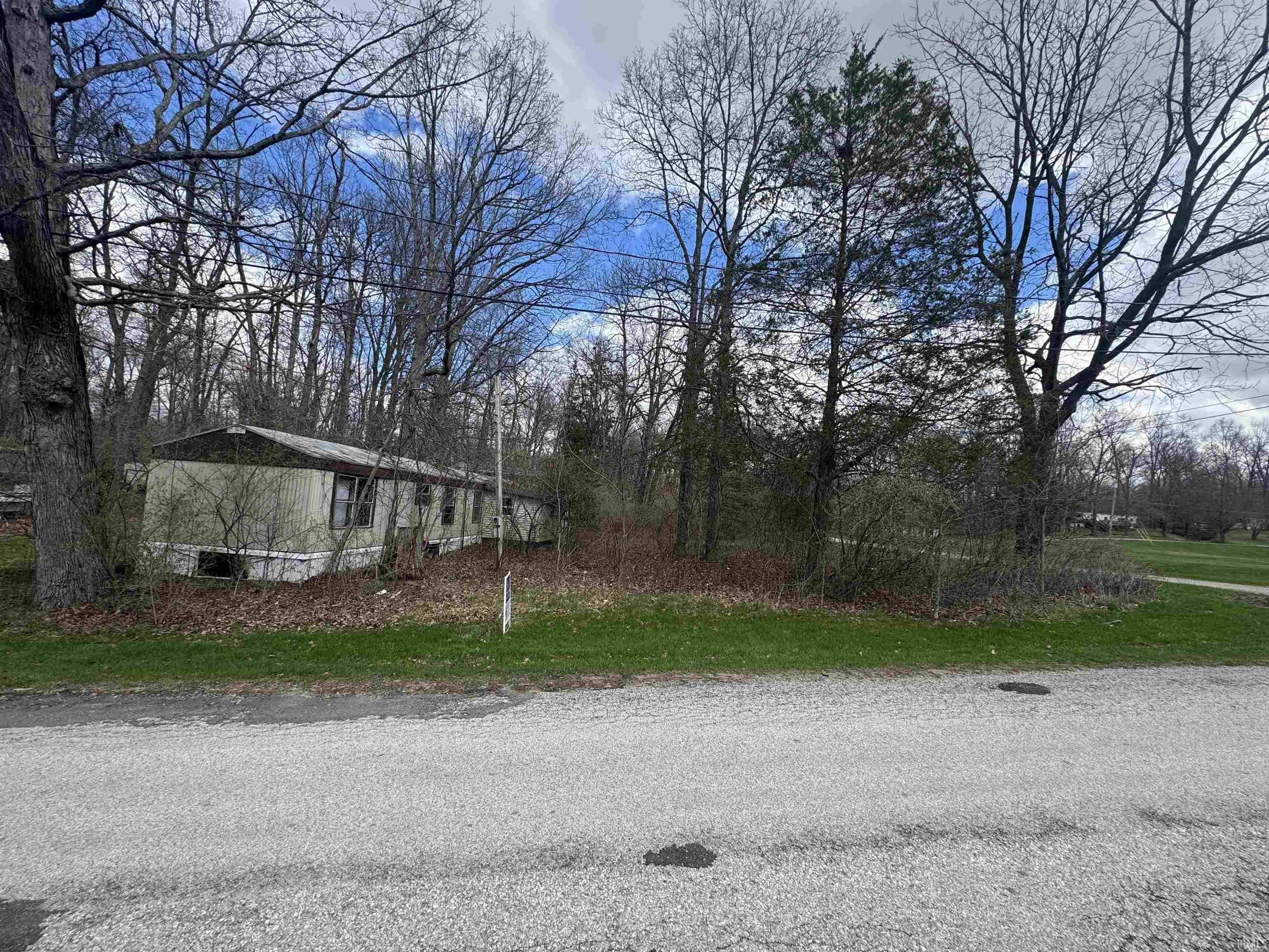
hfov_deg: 102.1
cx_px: 634
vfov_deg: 85.7
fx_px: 513
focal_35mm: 14
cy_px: 476
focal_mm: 2.22
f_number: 2.2
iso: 40
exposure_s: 1/720
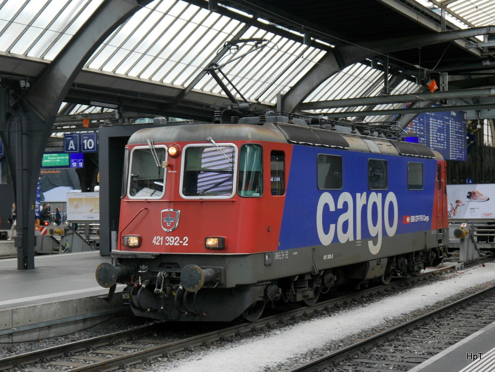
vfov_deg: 37.7
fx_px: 543
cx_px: 248
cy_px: 186
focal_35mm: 38
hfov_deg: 49.0
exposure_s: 1/60
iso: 160
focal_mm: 19
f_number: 4.1
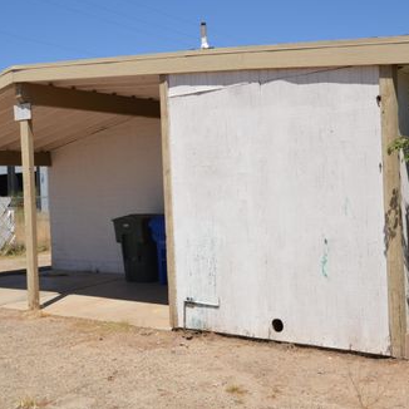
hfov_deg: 39.1
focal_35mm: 43
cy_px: 203
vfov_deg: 39.2
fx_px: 575
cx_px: 189
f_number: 11
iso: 100
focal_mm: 22
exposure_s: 1/200
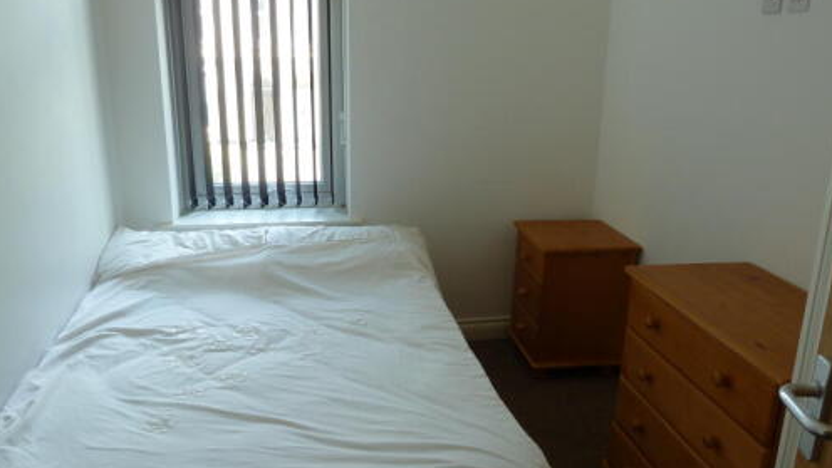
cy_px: 276
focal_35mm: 32
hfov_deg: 61.0
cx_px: 427
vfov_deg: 36.6
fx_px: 706
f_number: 3.3
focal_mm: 4.1
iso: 125
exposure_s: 1/30
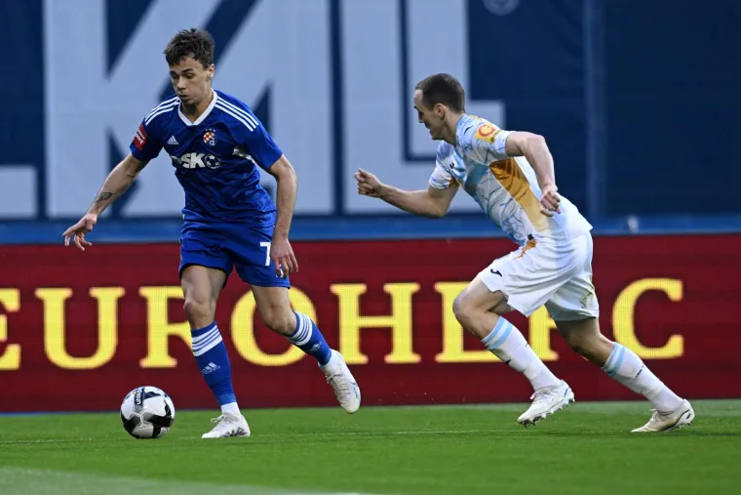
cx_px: 370
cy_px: 248
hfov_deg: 5.2
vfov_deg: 3.4
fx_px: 8234
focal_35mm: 400
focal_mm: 400
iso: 4000
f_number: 4
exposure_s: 1/1250
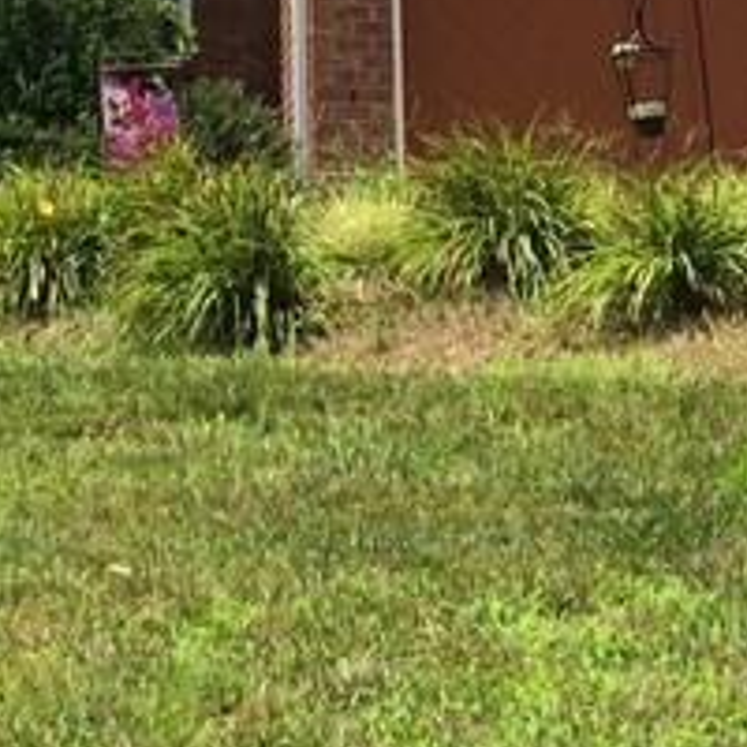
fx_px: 3198
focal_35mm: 131
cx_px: 56
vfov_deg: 12.2
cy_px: -598
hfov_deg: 13.2
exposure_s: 1/1709
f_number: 2.2
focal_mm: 4.15
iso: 32
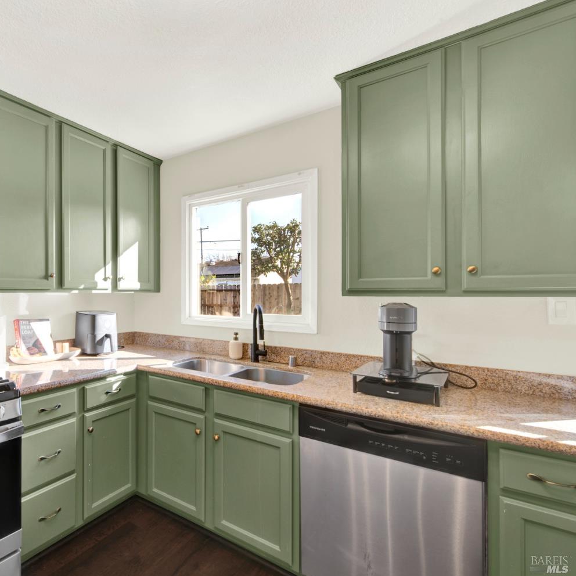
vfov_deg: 80.7
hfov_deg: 74.8
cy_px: 290
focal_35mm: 18
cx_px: 143
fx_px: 339
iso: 100
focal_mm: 14
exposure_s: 1/10
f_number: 14
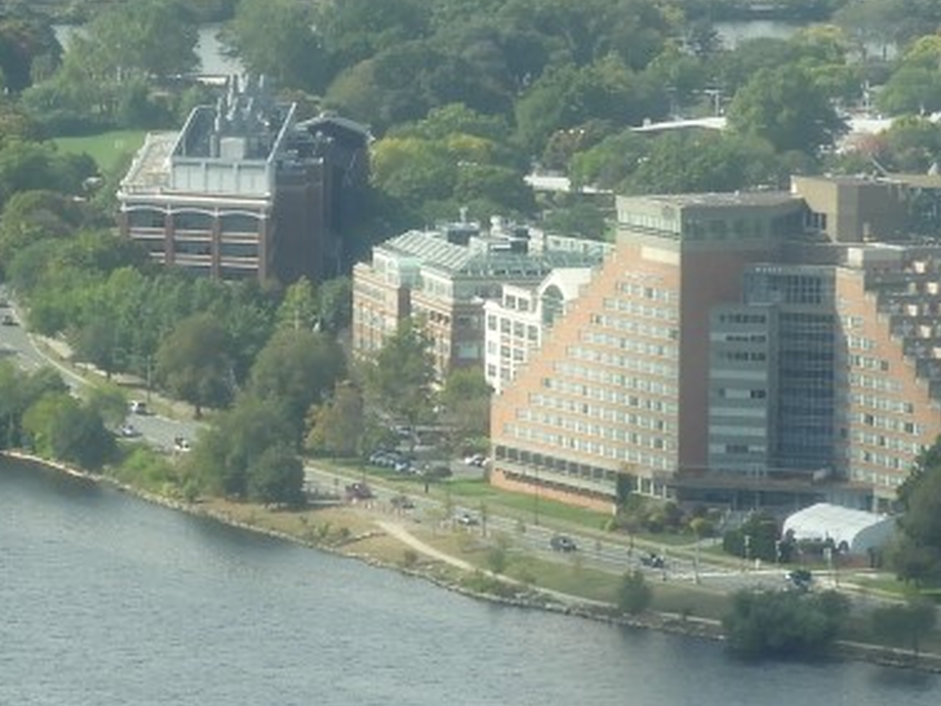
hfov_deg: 3.8
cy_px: 298
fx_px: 14054
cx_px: -18
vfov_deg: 2.9
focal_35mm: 517
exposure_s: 1/400
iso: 100
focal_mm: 24.2
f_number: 5
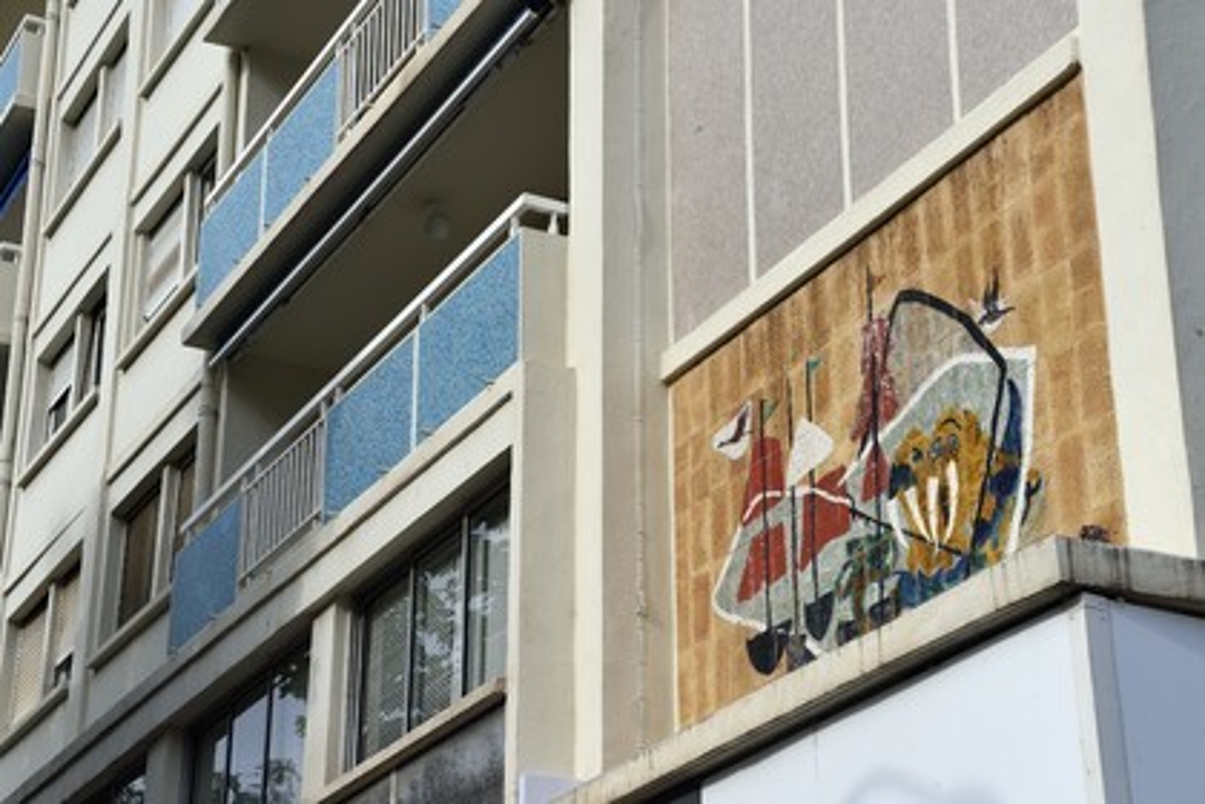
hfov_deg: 28.8
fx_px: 2343
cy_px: 402
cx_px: 602
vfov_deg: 19.5
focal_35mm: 70
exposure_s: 1/250
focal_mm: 70
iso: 200
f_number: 11
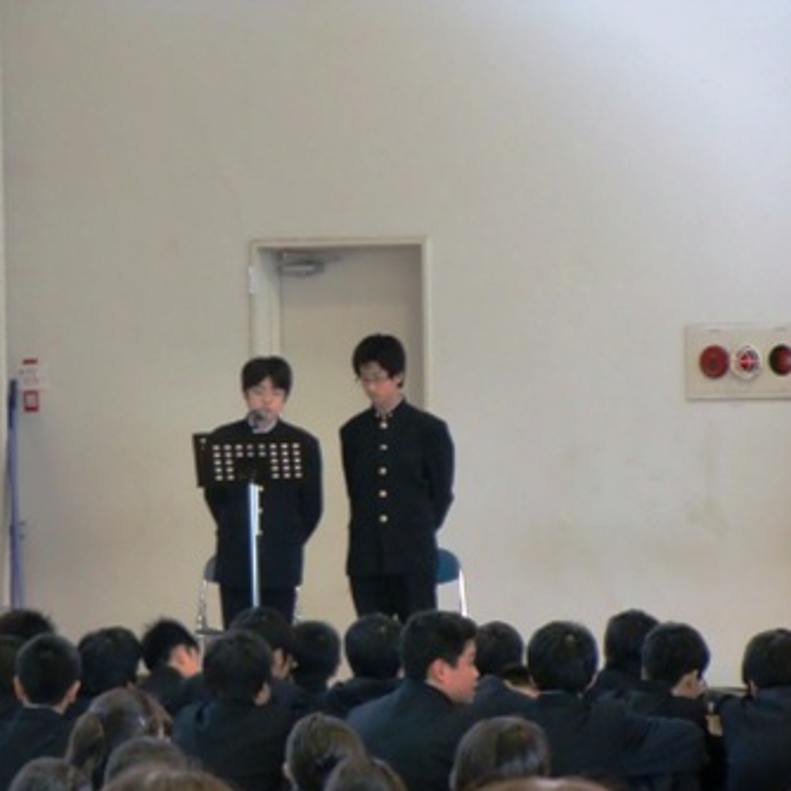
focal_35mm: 236
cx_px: 287
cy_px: 396
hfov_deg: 7.4
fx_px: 6101
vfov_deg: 7.4
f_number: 5.2
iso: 400
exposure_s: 1/15
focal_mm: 35.7
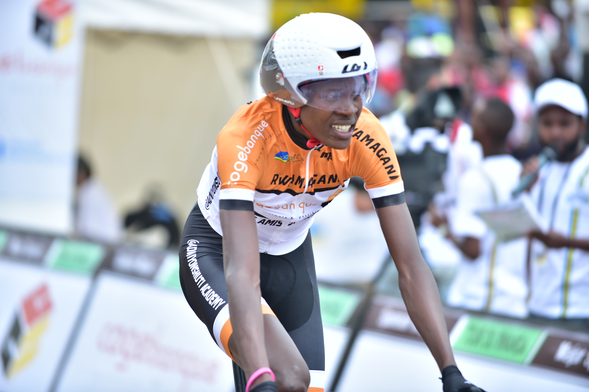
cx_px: 294
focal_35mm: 200
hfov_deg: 10.3
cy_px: 196
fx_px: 3272
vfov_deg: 6.9
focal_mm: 200
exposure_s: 1/640
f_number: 3.2
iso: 100
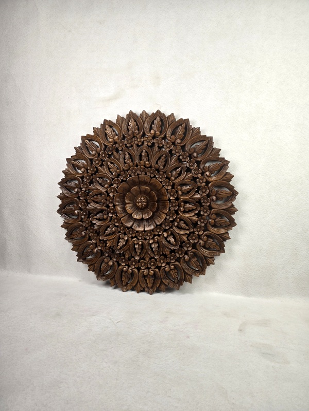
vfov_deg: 73.9
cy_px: 206
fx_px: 274
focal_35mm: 23
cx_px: 154
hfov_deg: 58.9
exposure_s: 1/100
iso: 50
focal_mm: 6.3
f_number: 1.7
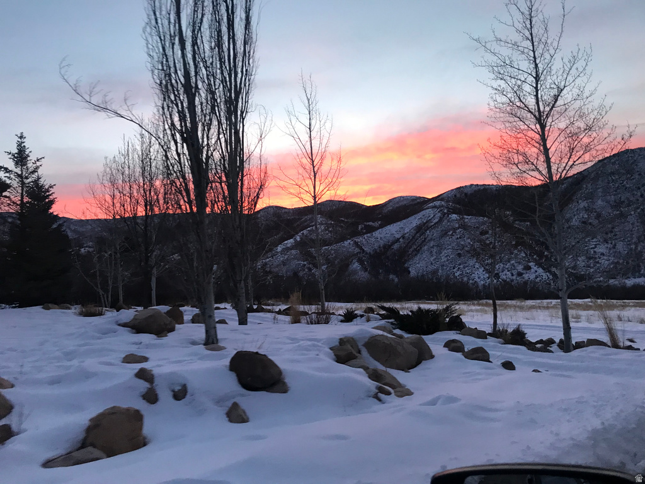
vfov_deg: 49.7
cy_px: 242
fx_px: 522
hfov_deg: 63.4
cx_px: 322
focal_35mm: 28
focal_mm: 3.99
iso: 32
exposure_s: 1/30
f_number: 1.8
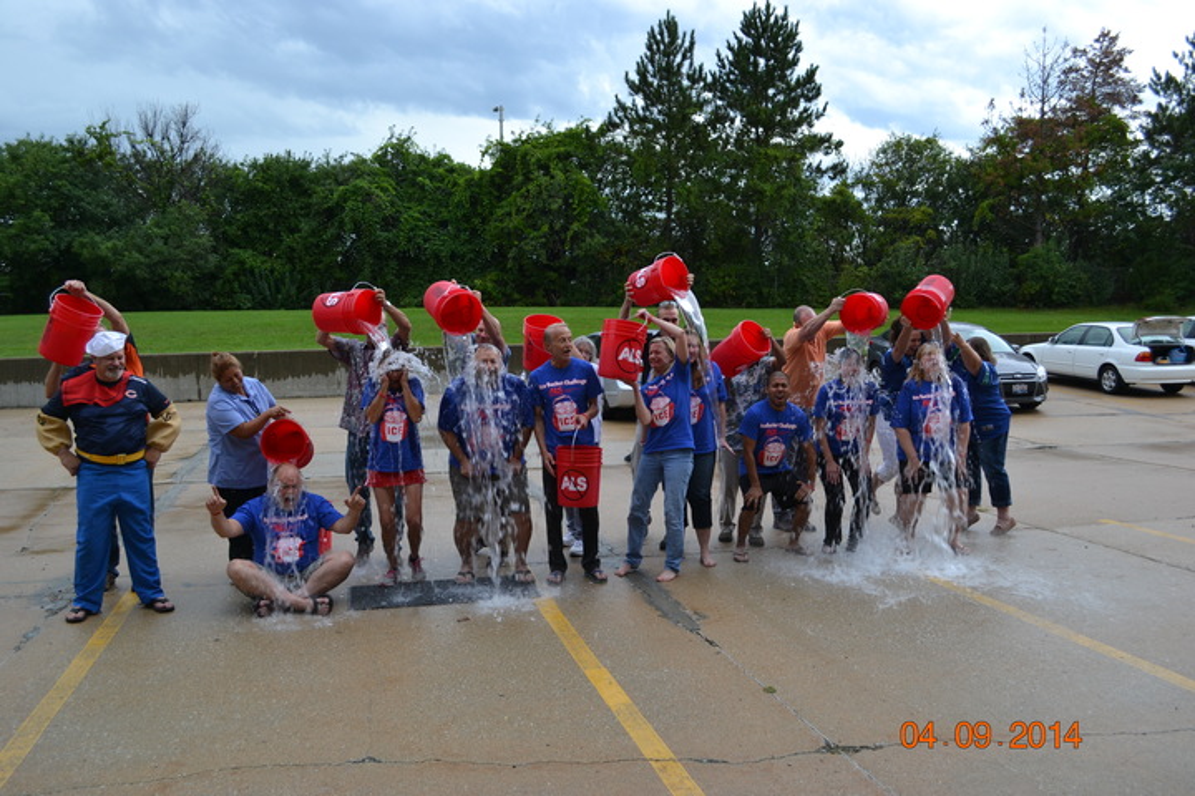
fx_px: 996
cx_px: 598
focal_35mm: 30
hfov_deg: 61.9
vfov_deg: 43.6
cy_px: 398
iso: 160
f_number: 5.6
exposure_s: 1/125
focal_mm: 20
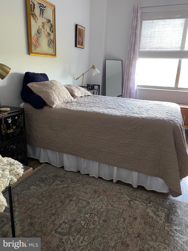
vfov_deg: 67.3
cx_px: 94
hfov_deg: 53.1
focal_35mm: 26
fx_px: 188
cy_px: 126
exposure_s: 1/17
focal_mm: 4.25
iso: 40
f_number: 1.8
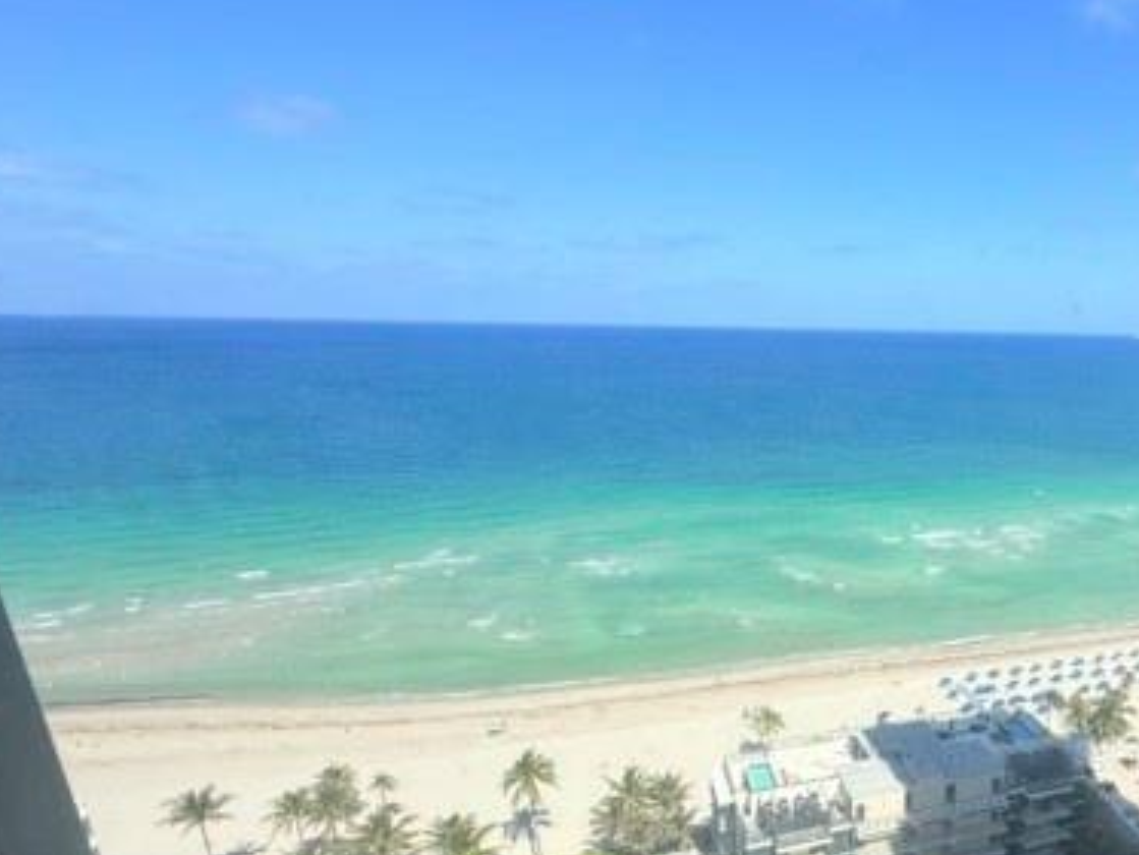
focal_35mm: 24
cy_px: 559
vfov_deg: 55.8
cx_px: 907
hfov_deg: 65.3
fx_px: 790
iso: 50
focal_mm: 2.22
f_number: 2.2
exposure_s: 1/2024
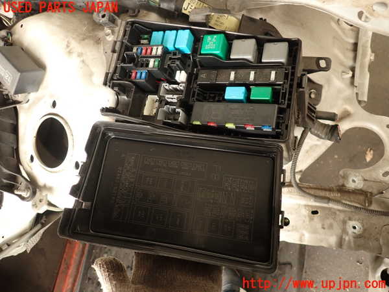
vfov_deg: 54.9
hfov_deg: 69.4
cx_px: 194
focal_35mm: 25
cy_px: 146
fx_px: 281
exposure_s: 1/40
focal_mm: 4.5
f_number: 2
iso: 200
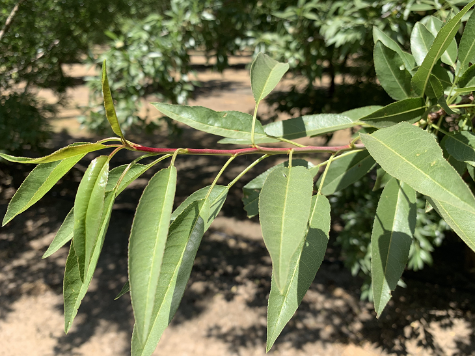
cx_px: 238
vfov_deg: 53.0
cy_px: 178
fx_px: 357
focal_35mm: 26
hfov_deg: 67.3
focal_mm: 4.25
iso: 25
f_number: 1.8
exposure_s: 1/1149
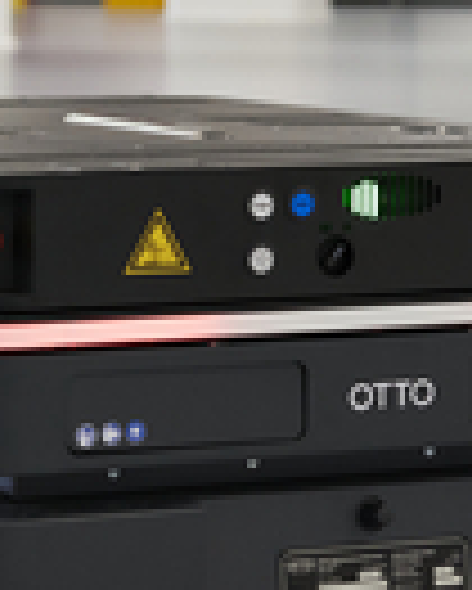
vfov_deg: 10.2
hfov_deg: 8.2
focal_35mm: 189
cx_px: 252
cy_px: 86
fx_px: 3296
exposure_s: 1/200
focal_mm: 55
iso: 1250
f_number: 3.5
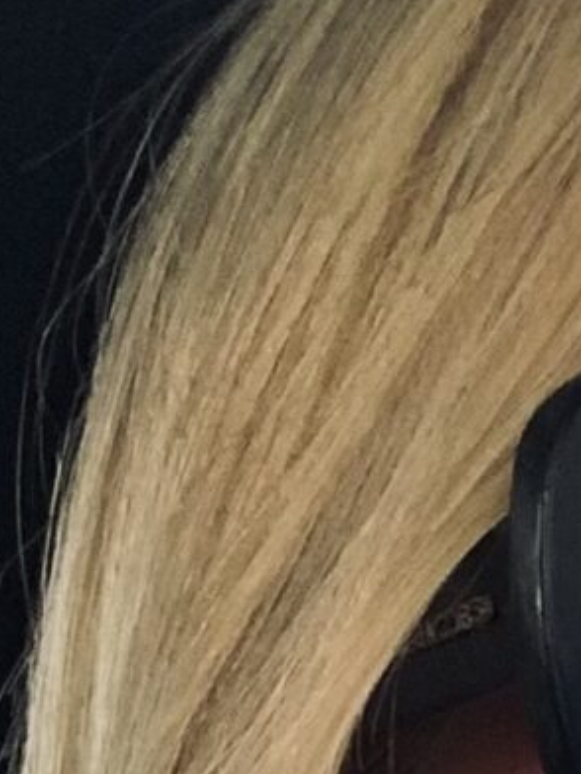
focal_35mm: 209
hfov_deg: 6.6
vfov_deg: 9.2
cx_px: 1567
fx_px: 4677
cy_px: 1250
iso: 64
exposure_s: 1/121
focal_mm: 2.87
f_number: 2.2
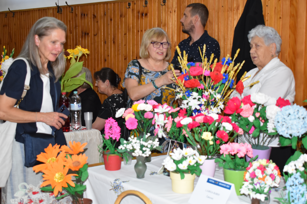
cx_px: 154
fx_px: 512
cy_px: 102
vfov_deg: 22.6
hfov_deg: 33.4
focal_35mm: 60
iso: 1100
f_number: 4.8
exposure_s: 1/125
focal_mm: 40
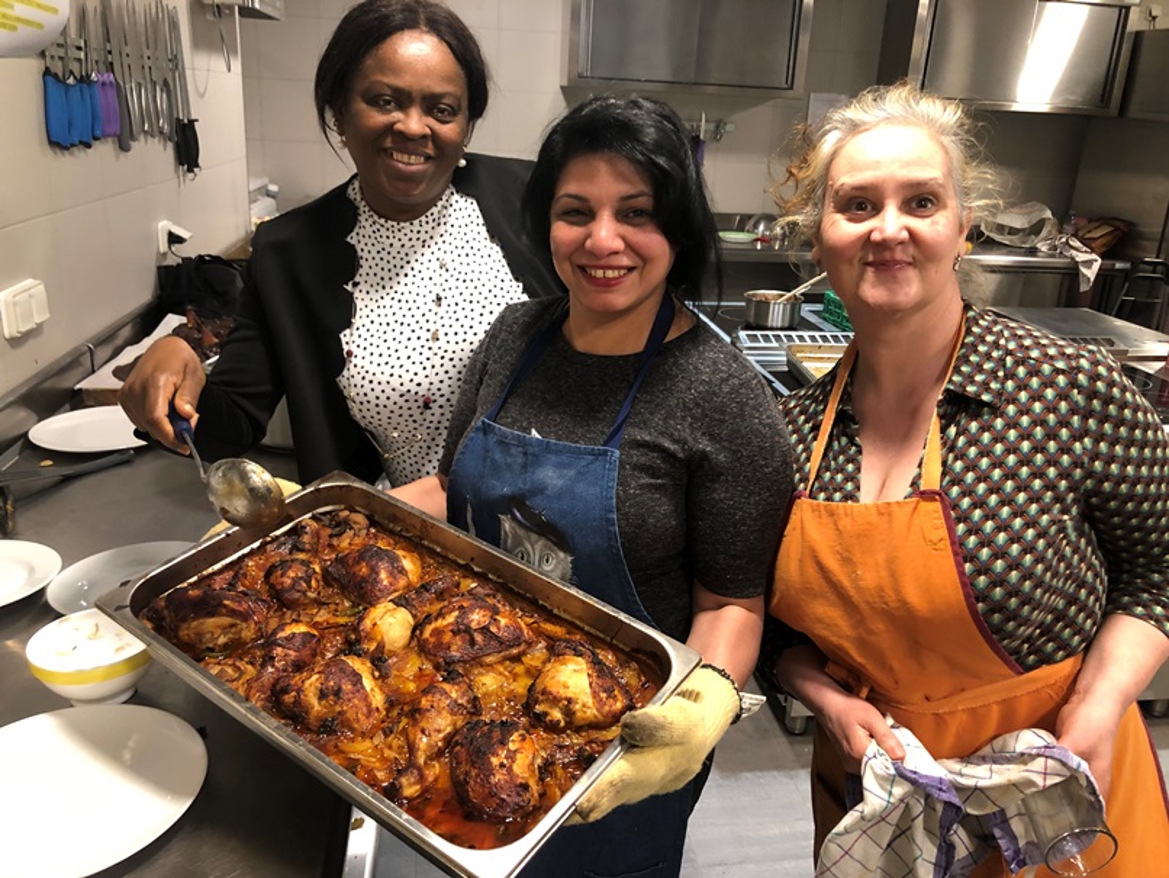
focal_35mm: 28
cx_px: 584
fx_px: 946
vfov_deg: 49.8
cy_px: 439
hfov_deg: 63.4
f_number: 1.8
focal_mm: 3.99
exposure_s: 1/17
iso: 80
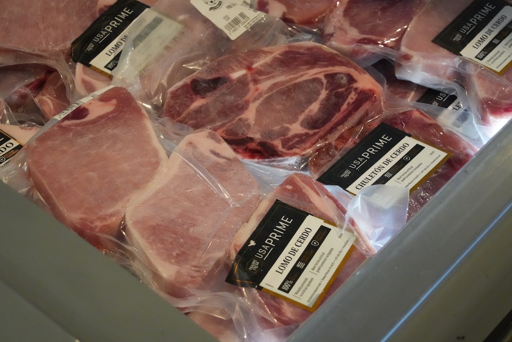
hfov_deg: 19.5
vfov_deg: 13.0
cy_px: 171
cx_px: 256
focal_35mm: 105
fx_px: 1493
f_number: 13
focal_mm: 105
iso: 20000
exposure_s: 1/400
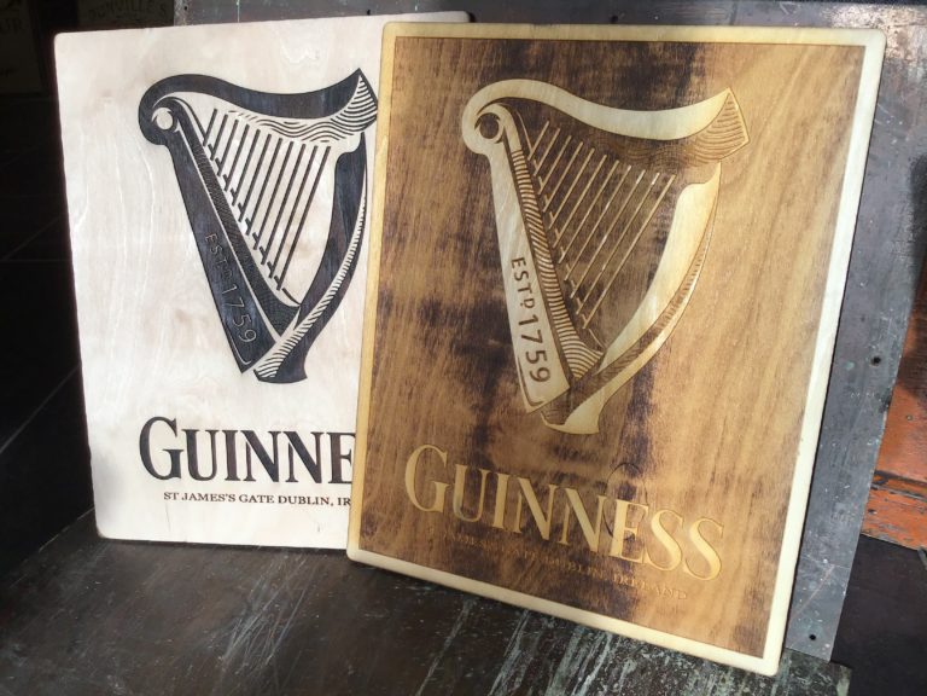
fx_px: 830
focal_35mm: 31
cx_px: 464
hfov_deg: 58.4
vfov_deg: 45.4
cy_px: 348
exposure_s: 1/314
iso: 25
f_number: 2.4
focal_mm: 3.3
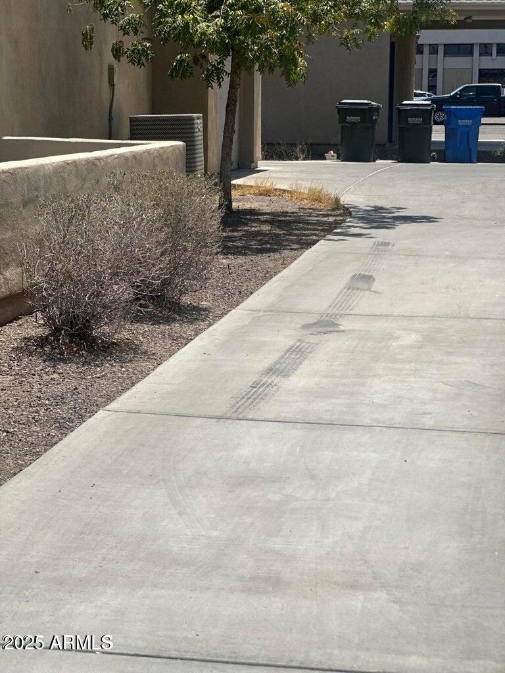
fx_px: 1498
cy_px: 336
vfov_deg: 25.3
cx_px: 252
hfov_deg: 19.1
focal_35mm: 77
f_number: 2.8
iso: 32
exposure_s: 1/995
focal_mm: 9
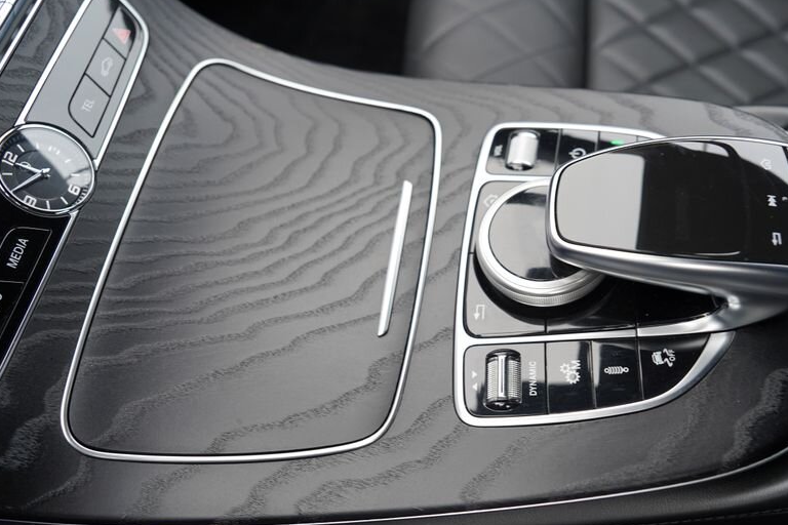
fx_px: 700
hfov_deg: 58.5
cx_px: 454
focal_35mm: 32
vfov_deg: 41.1
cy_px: 290
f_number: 4
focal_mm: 24
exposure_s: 1/60
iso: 125
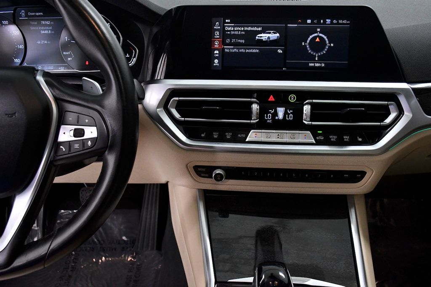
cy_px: 144
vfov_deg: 38.9
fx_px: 407
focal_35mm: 34
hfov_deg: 55.8
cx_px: 216
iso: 2500
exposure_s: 1/160
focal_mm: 23
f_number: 6.3
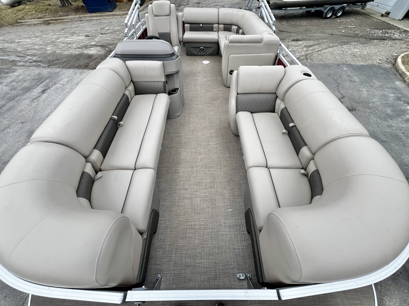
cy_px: 153
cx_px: 204
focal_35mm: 13
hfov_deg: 106.2
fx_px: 154
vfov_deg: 89.9
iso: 40
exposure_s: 1/99
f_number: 1.8
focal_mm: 1.57
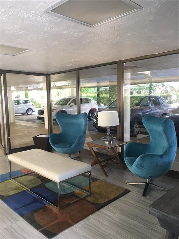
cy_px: 120
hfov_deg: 48.2
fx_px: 200
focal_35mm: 29
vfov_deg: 61.7
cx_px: 90
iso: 25
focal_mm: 4.15
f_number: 2.2
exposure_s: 1/15
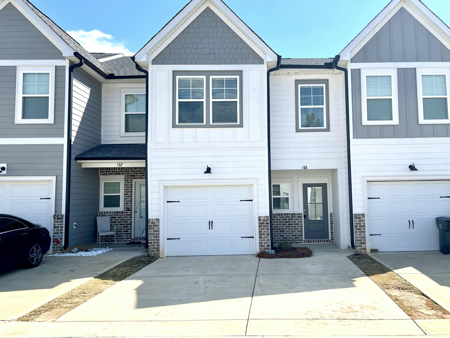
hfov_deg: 67.3
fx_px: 338
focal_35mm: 26
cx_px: 225
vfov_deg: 53.1
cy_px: 169
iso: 50
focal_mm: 5.1
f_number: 1.6
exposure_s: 1/4717
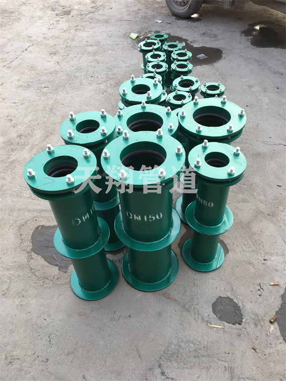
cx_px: 143
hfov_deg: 48.3
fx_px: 319
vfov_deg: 61.6
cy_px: 190
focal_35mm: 29
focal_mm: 4.15
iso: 32
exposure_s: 1/100
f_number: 2.2
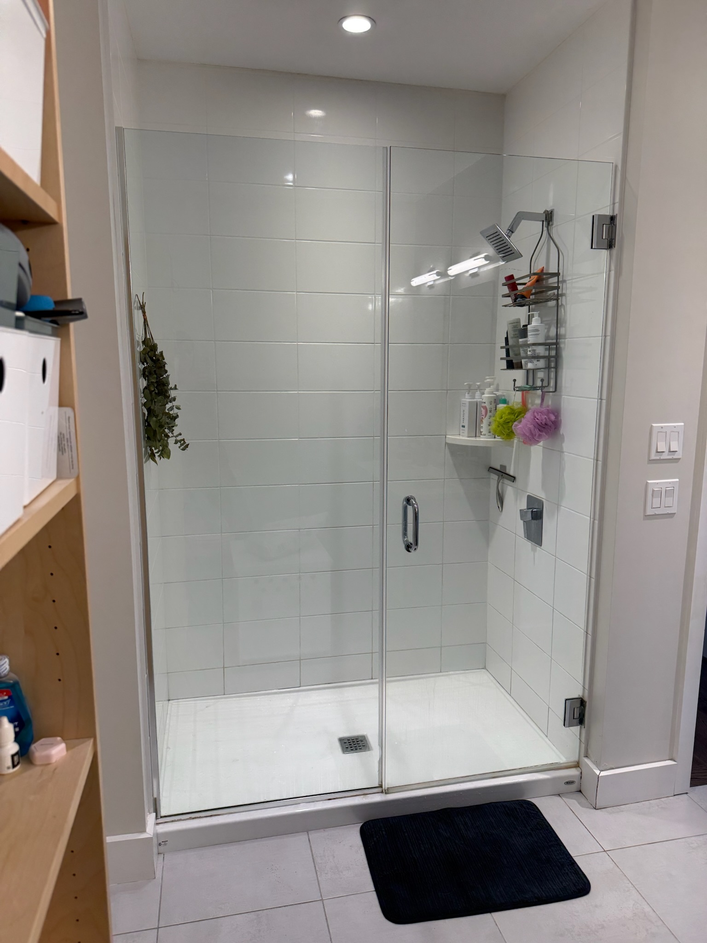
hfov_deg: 56.8
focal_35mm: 24
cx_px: 354
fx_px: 654
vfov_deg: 71.6
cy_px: 472
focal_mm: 6.76
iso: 160
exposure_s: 1/120
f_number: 1.78
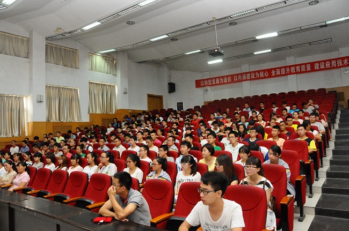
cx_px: 174
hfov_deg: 67.5
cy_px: 116
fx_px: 261
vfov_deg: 47.8
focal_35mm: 27
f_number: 7.1
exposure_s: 1/60
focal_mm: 18
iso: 3200
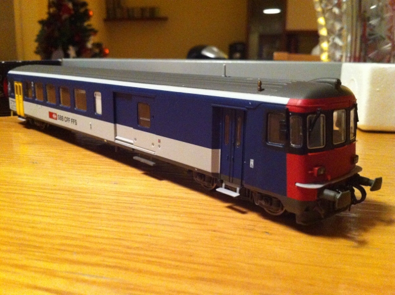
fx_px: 399
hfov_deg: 52.7
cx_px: 198
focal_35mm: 35
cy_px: 148
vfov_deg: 40.6
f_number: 2.8
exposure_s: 1/17
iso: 800
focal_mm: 3.85
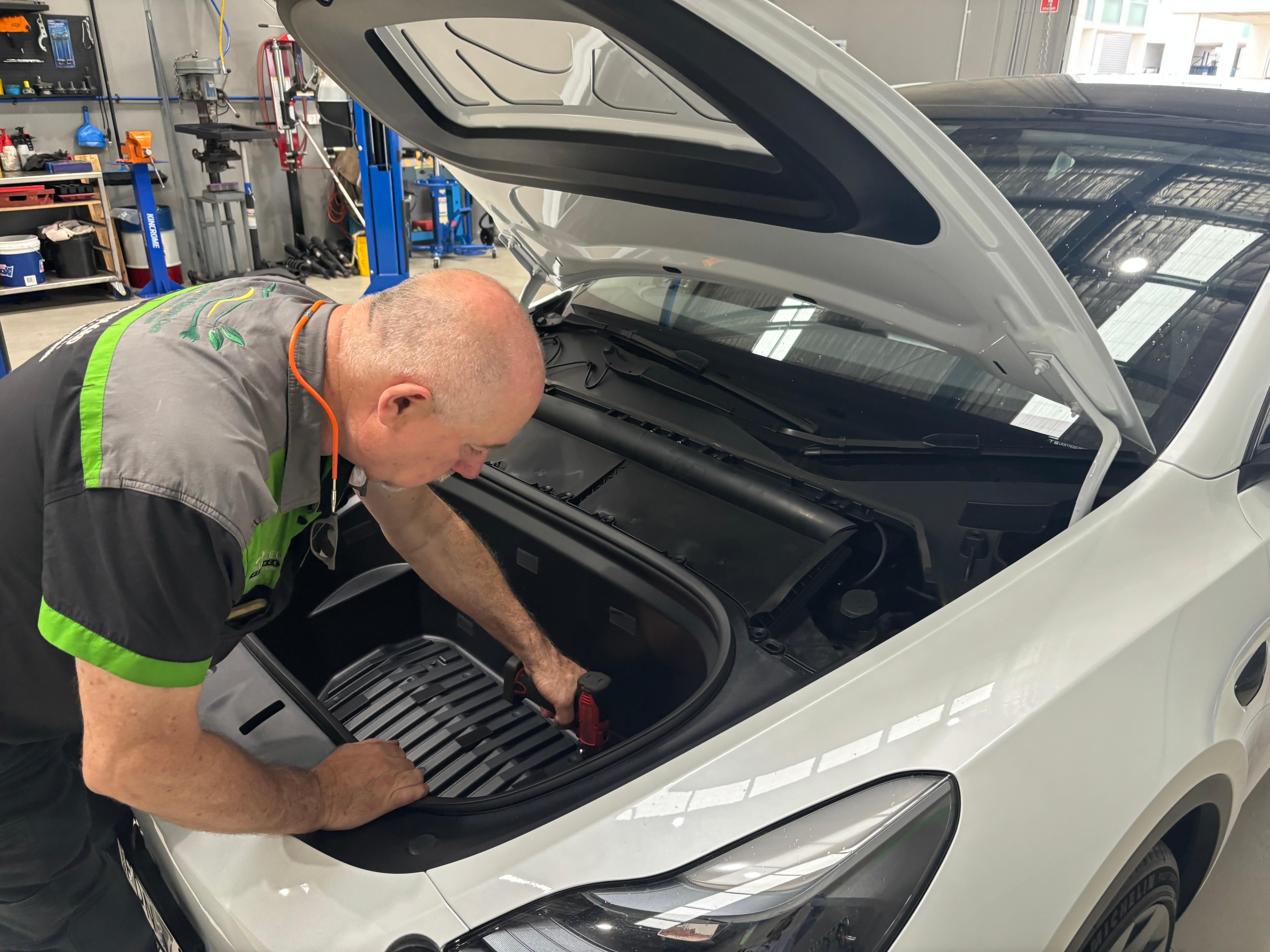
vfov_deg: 53.1
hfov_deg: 67.3
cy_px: 476
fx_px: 954
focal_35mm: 26
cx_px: 635
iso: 125
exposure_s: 1/99
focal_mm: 5.96
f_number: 1.6
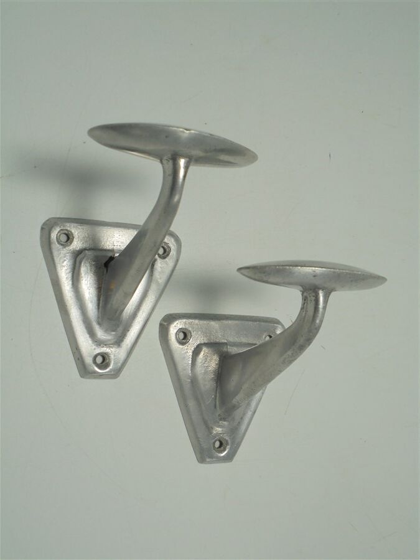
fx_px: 615
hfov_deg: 37.7
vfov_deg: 49.0
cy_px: 280
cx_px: 210
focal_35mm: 38
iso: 100
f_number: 4.2
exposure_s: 1/125
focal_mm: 6.9
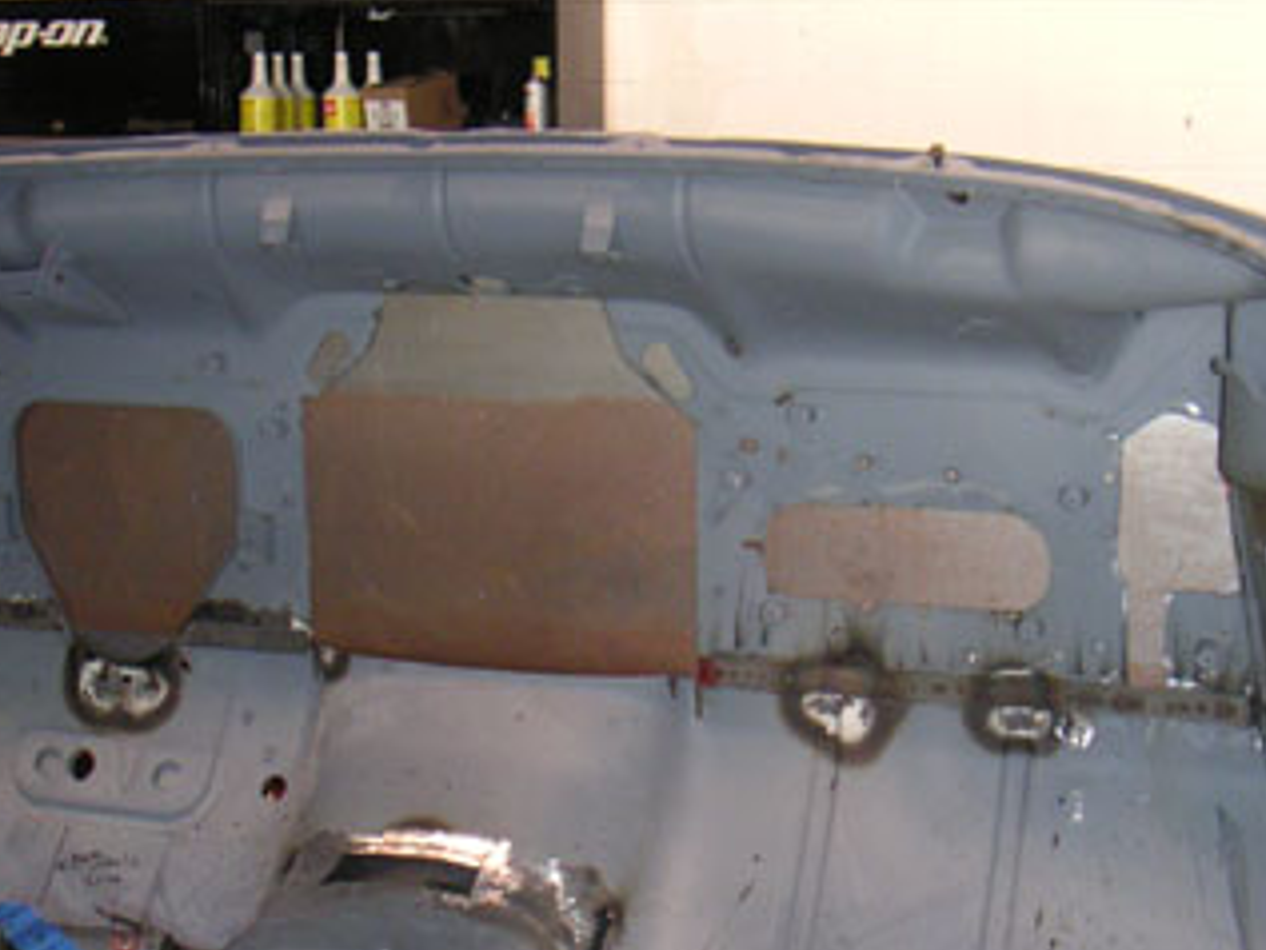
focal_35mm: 54
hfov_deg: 35.4
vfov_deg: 26.9
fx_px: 1976
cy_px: 603
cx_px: 739
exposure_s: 1/45
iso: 160
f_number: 2.8
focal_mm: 6
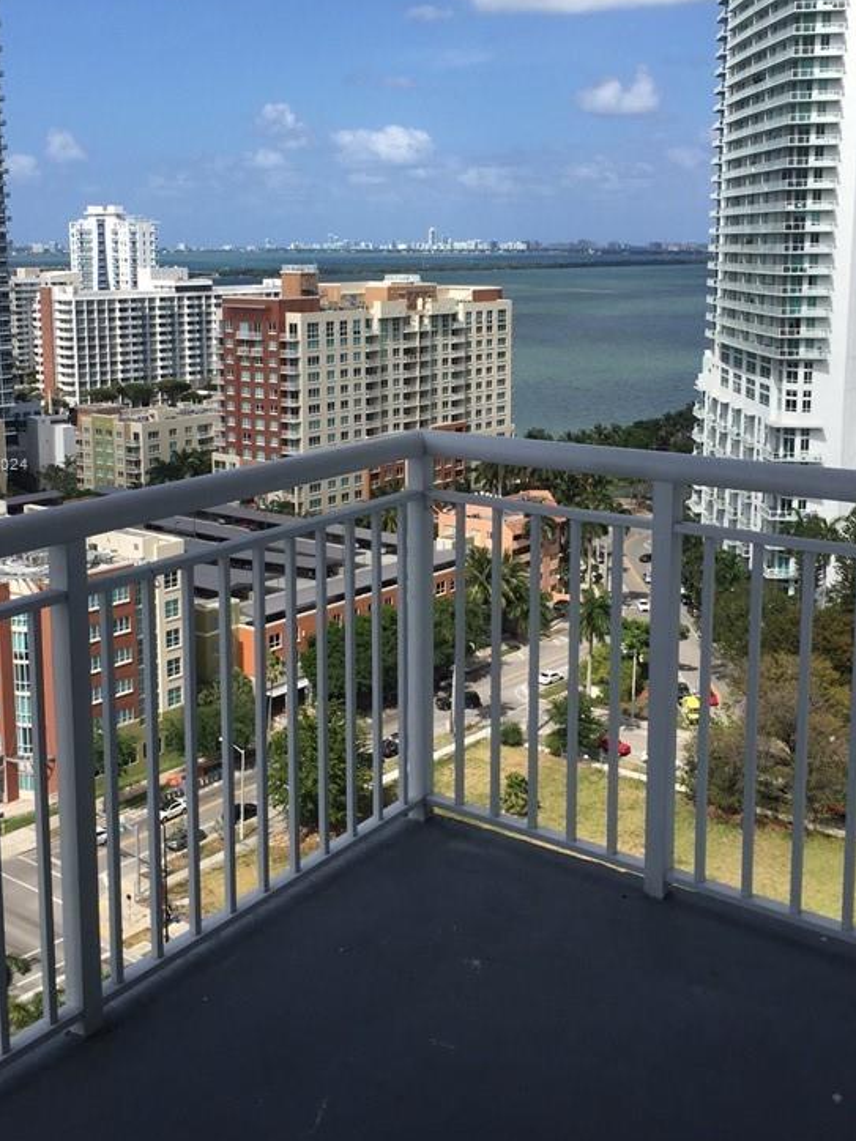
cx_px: 391
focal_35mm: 41
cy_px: 465
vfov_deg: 45.6
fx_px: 1352
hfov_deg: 35.1
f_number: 2.2
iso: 32
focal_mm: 4.15
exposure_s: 1/2639
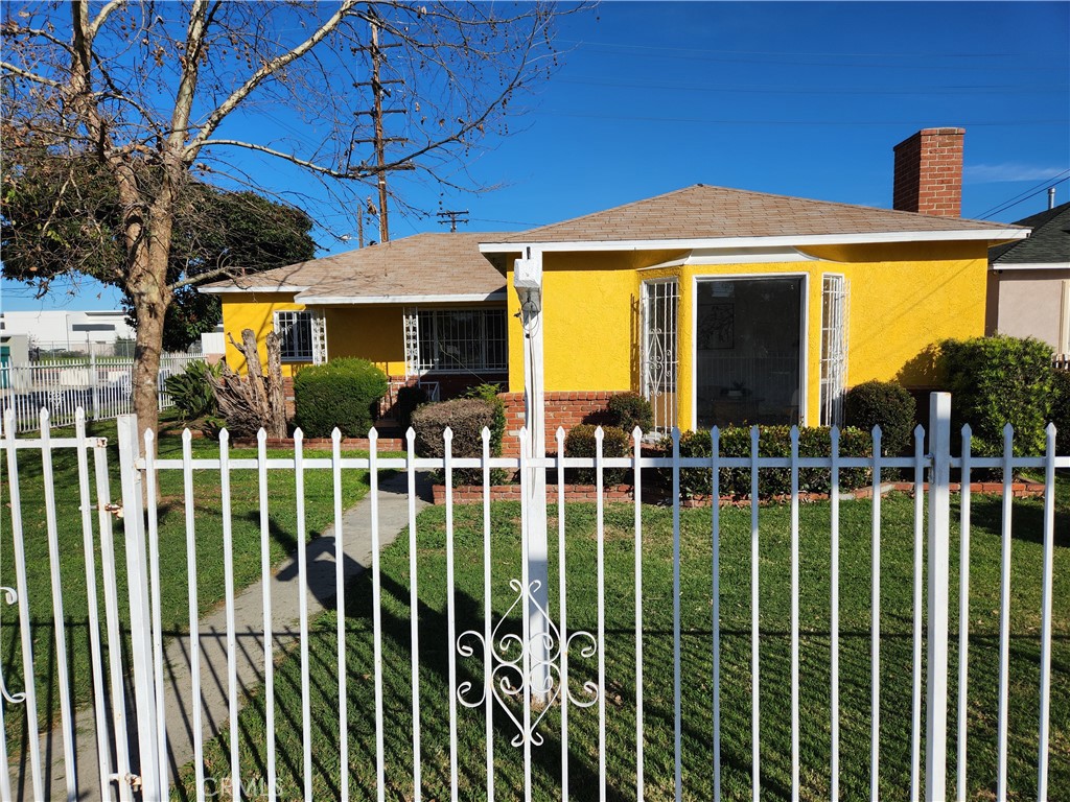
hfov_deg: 73.9
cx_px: 535
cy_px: 401
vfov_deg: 58.9
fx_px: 711
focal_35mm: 23
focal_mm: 5.4
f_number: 1.8
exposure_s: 1/2600
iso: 20
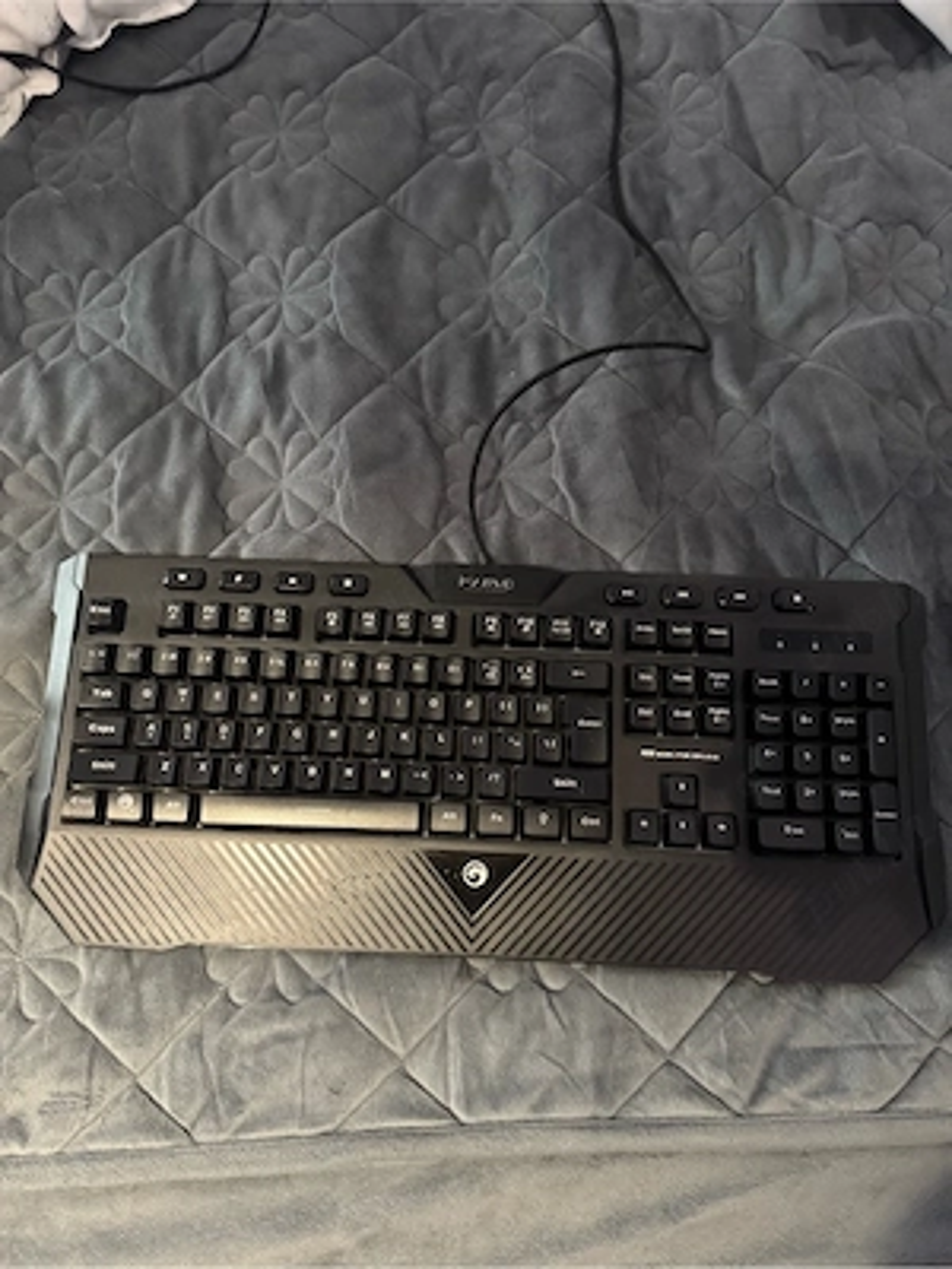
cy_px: 634
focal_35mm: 24
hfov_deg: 56.8
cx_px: 476
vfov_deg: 71.6
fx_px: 880
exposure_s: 1/34
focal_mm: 6.76
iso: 1000
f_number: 1.78
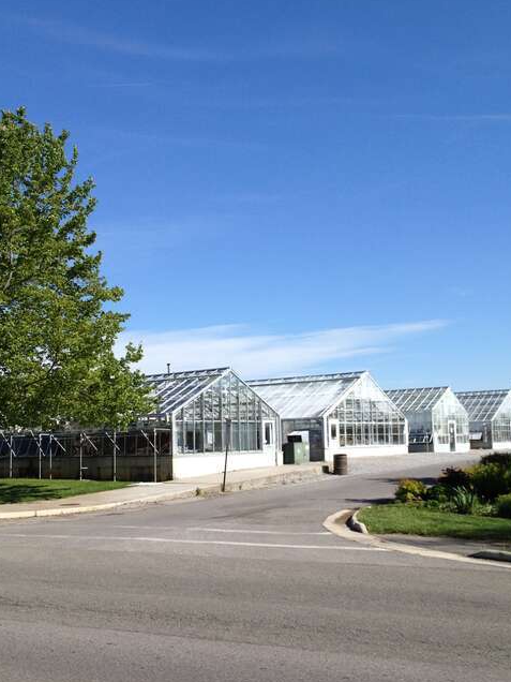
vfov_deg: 42.9
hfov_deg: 32.9
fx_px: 866
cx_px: 246
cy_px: 370
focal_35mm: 44
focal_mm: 4.28
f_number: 2.4
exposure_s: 1/1727
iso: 64
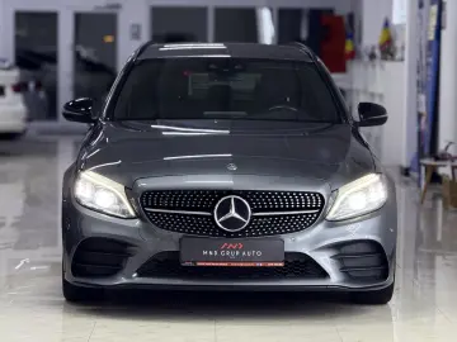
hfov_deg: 16.4
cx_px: 228
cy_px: 171
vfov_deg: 12.3
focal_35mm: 120
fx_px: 1584
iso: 500
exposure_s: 1/100
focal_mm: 15.66
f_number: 2.8
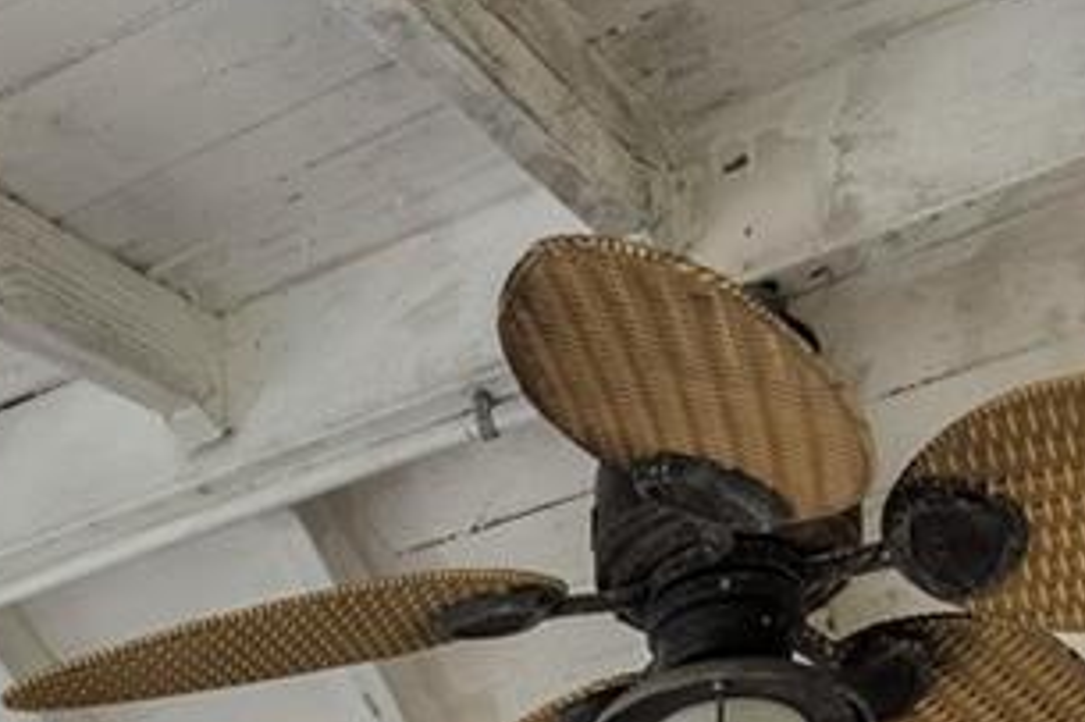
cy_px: 1821
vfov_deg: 13.7
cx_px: 345
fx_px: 1898
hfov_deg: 31.6
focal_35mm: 63
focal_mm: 12
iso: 640
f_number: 8
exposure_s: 1/800
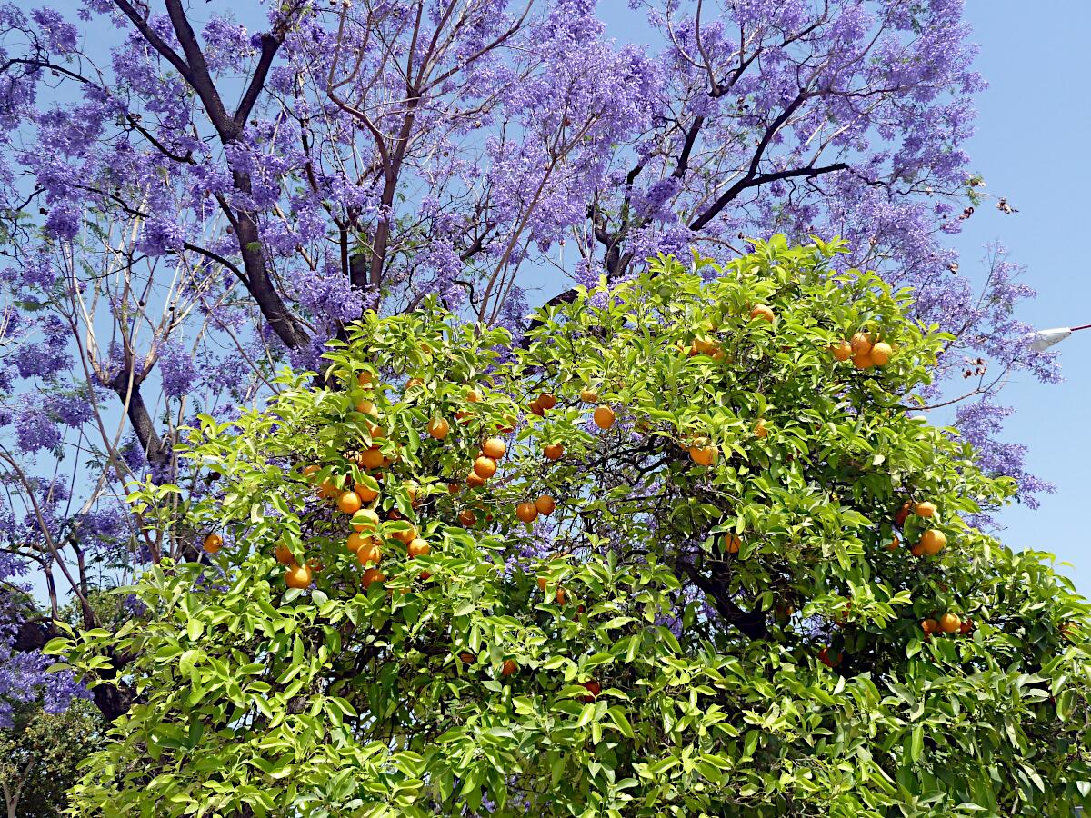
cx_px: 546
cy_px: 409
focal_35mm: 32
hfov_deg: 56.8
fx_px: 1009
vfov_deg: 44.2
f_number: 4
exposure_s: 1/400
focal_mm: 5.3
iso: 80
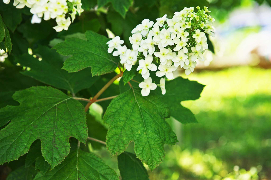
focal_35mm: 130
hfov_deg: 15.8
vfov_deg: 10.5
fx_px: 978
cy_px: 90
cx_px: 136
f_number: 5.6
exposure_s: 1/160
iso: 200
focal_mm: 130
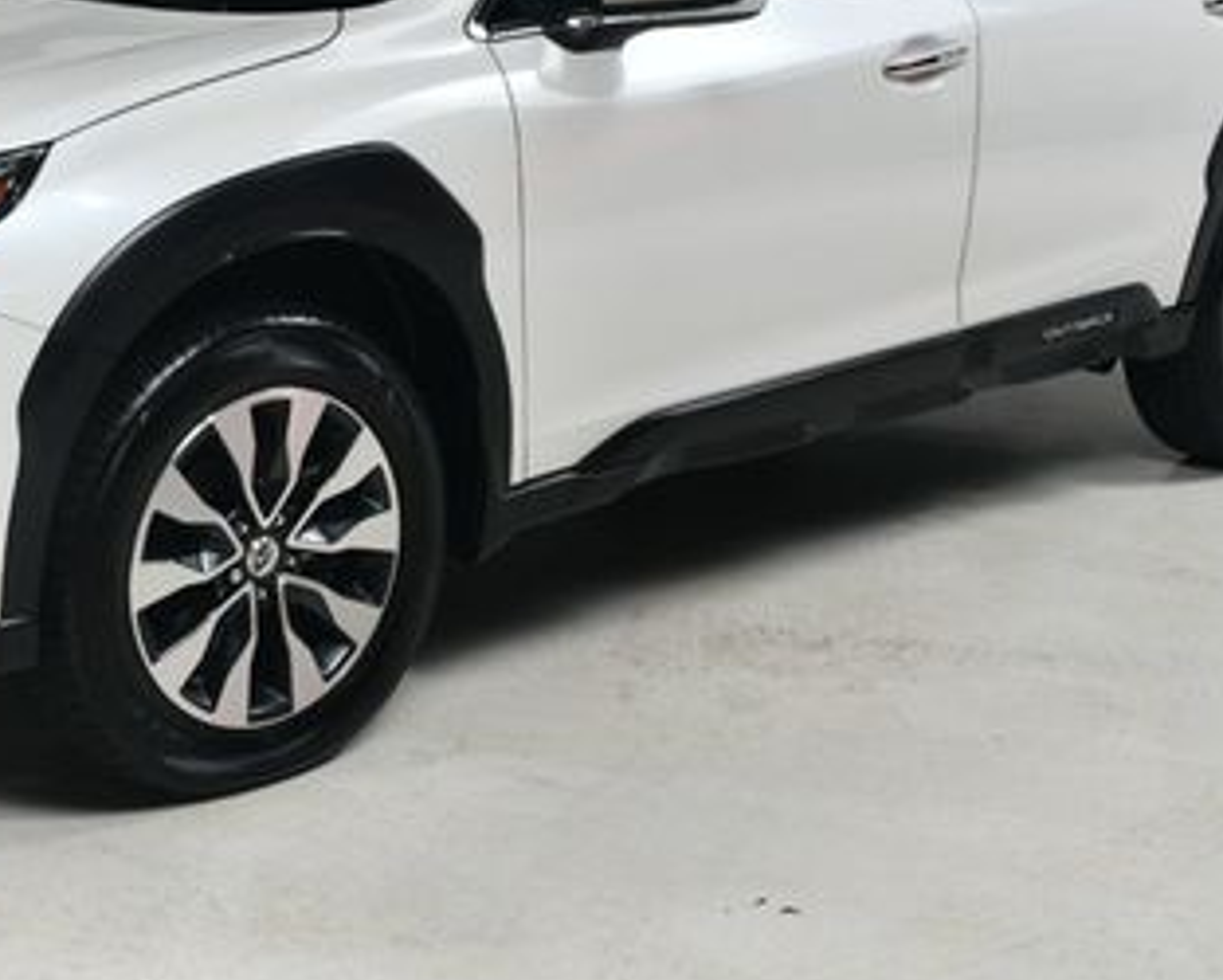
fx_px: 2716
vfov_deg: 20.4
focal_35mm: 75
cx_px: 384
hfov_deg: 25.2
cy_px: 310
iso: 100
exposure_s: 1/160
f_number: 14
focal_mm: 26
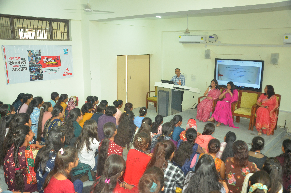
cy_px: 96
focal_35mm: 32
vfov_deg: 41.5
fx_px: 254
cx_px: 146
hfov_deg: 59.6
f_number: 4.5
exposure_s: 1/125
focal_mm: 21
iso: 1000
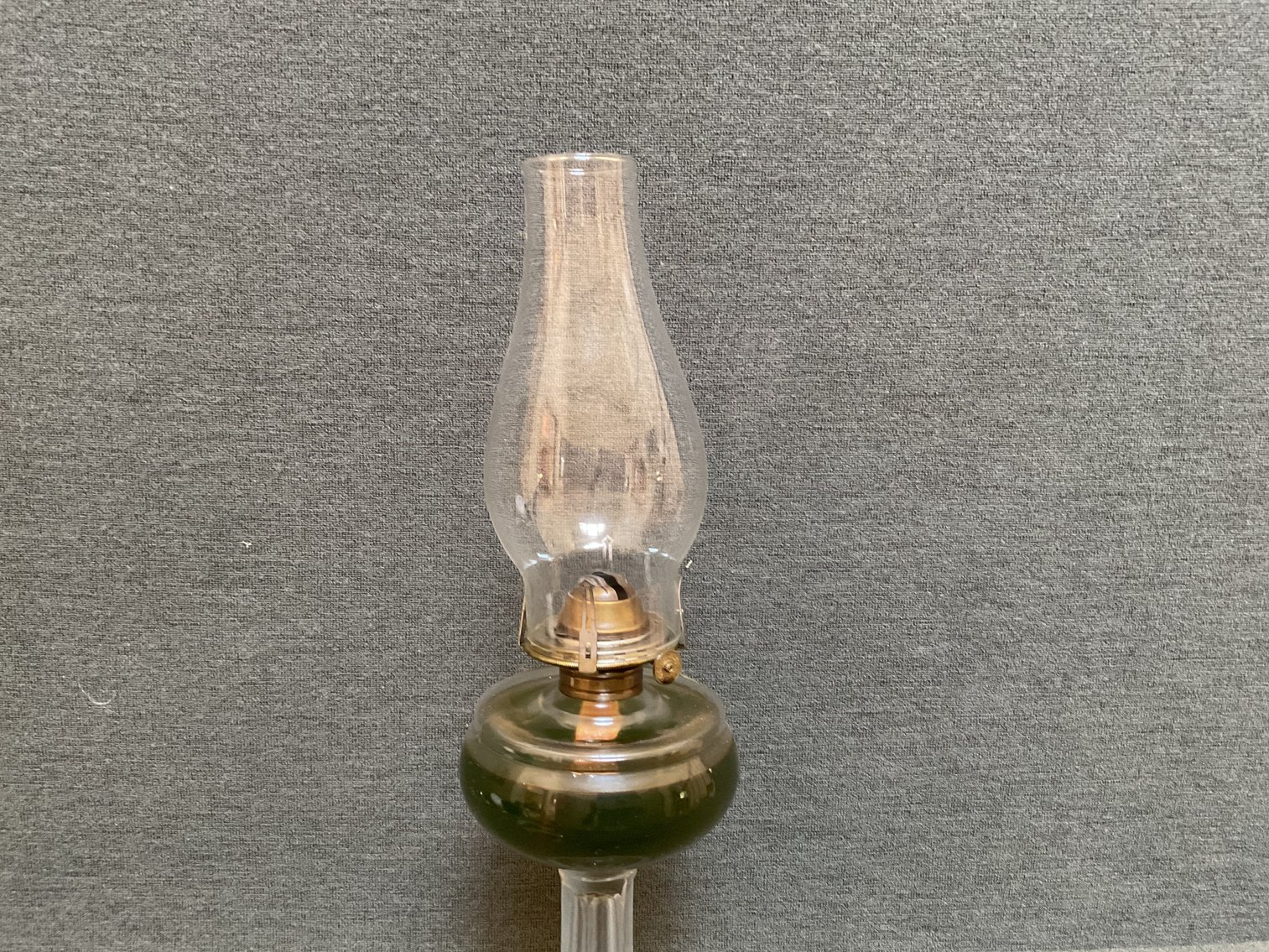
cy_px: 476
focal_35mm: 29
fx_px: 1063
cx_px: 634
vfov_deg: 48.2
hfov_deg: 61.7
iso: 320
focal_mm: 3
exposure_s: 1/40
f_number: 1.8
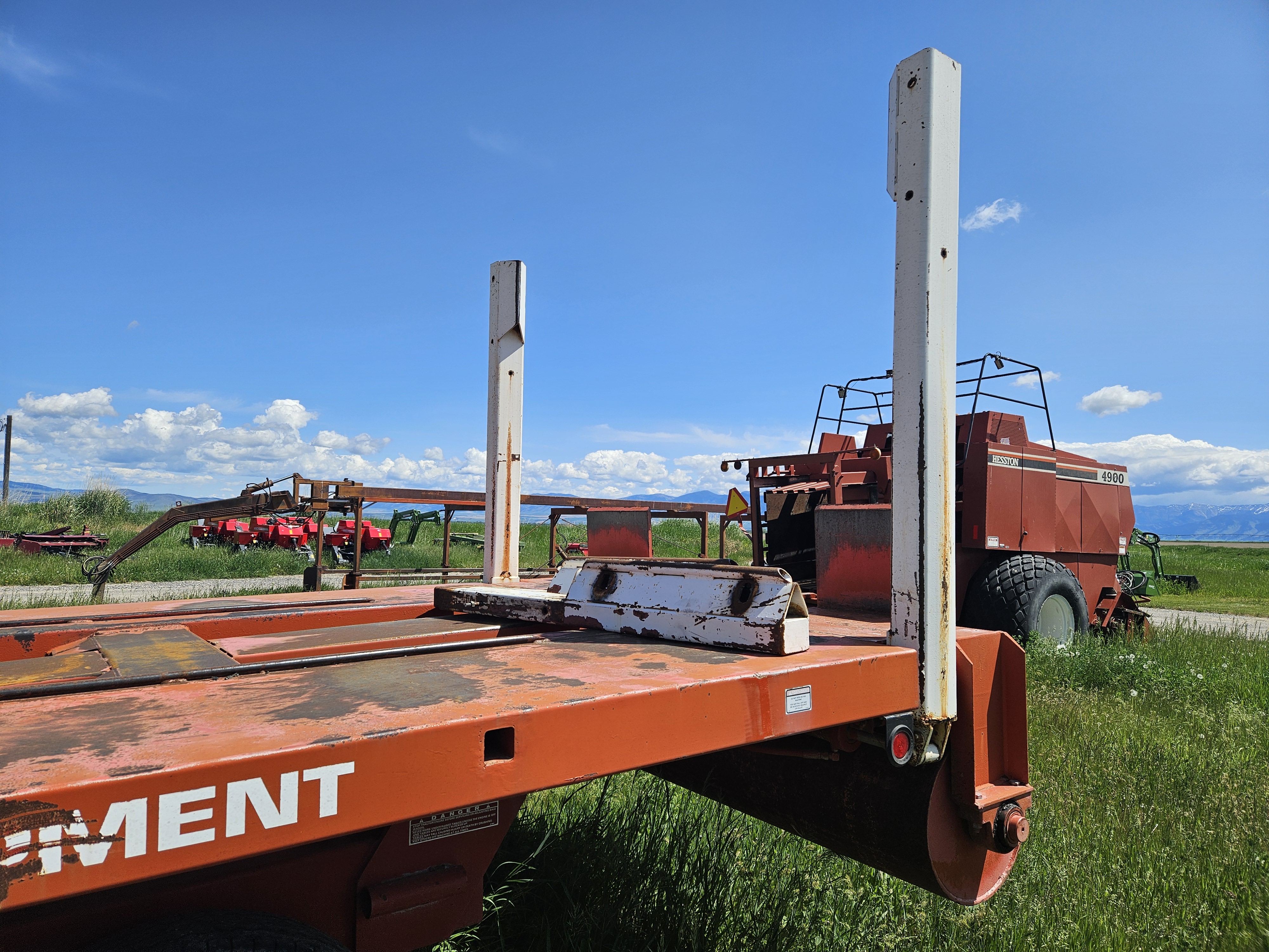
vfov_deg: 58.9
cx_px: 634
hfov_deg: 73.9
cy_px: 476
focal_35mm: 23
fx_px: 843
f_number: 1.8
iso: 25
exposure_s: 1/2752
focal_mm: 5.4
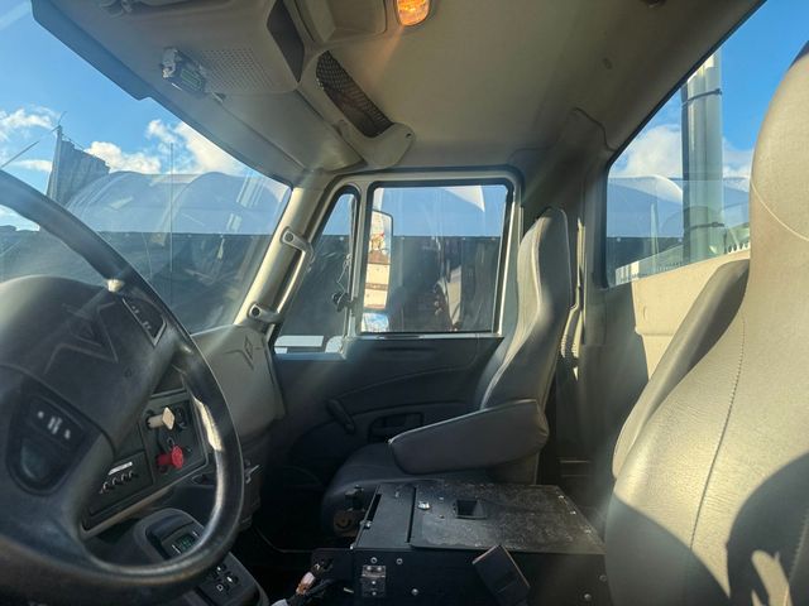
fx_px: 561
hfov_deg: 71.6
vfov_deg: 56.8
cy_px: 303
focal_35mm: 24
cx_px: 404
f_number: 1.78
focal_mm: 6.76
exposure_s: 1/992
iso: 80
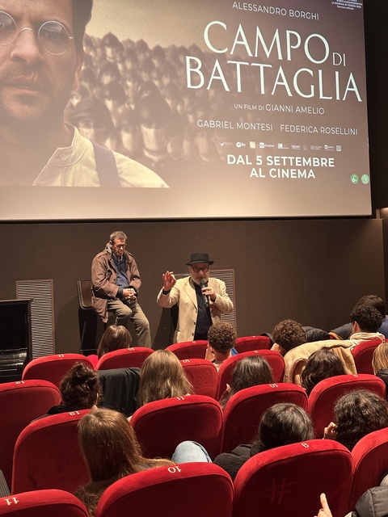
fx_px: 717
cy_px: 258
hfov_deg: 30.3
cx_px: 194
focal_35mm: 48
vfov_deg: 39.7
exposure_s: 1/50
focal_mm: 6.86
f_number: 1.78
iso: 200
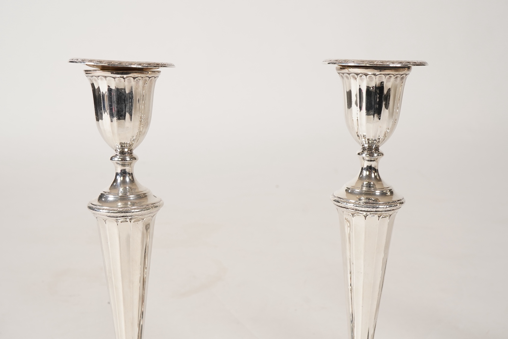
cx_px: 254
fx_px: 635
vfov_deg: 29.9
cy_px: 170
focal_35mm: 45
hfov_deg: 43.6
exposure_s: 1/125
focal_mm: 30
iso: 320
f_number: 16
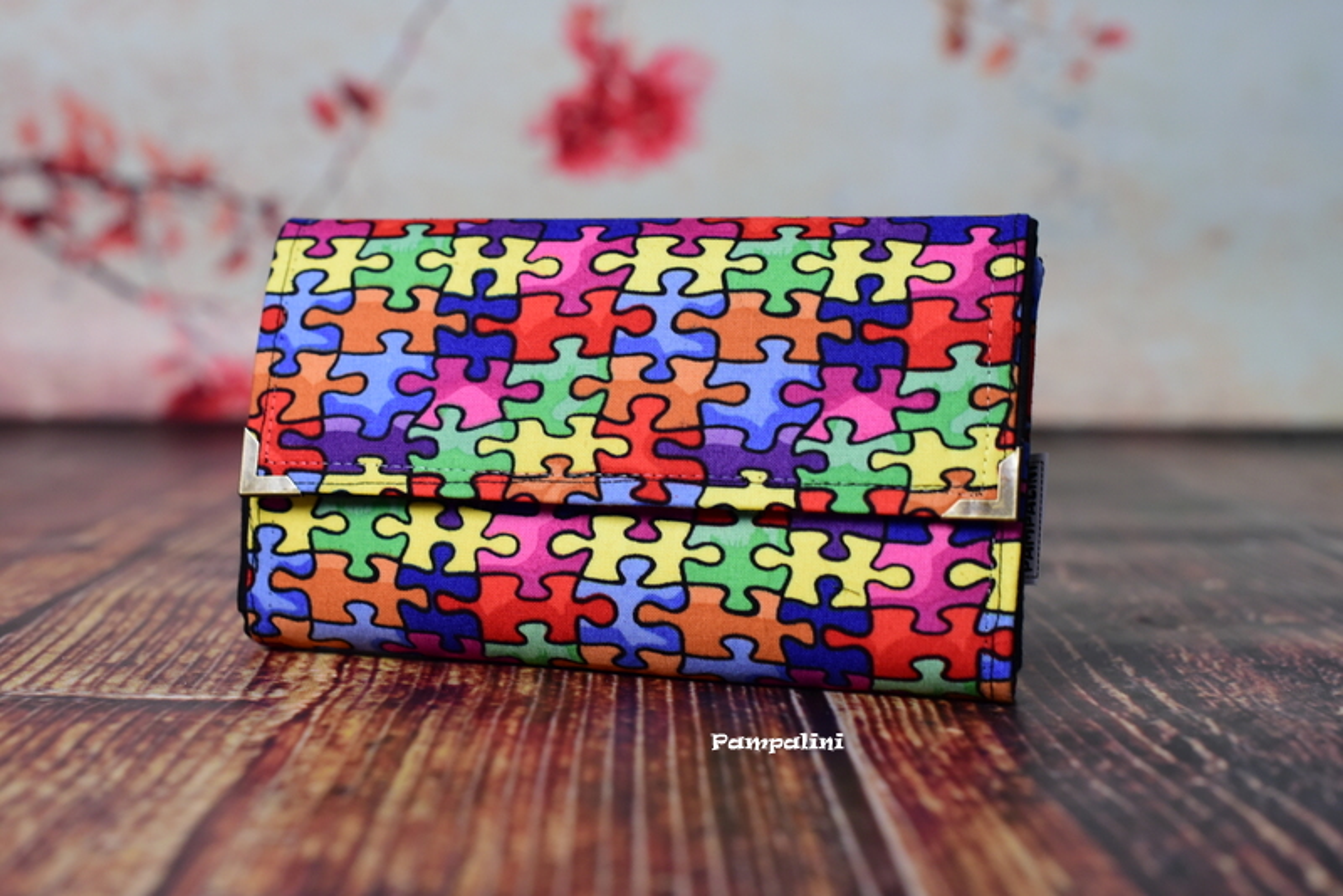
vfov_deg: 27.0
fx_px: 1866
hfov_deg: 39.6
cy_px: 448
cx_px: 672
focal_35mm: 50
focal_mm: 50
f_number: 5
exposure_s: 1/20
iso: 1600
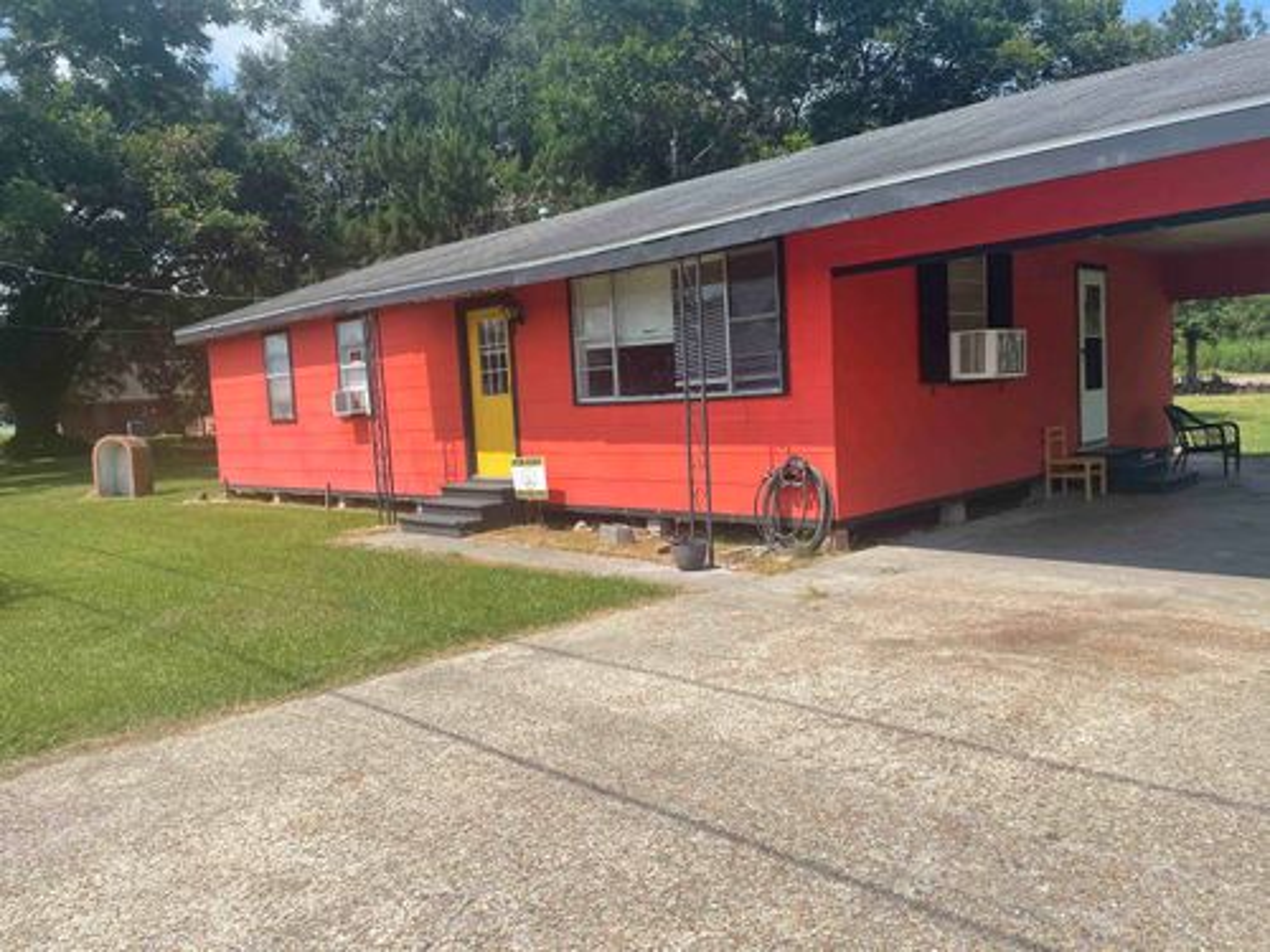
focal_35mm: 26
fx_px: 954
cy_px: 476
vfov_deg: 53.1
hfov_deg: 67.3
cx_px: 635
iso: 32
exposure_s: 1/3401
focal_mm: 4.2
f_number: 1.6
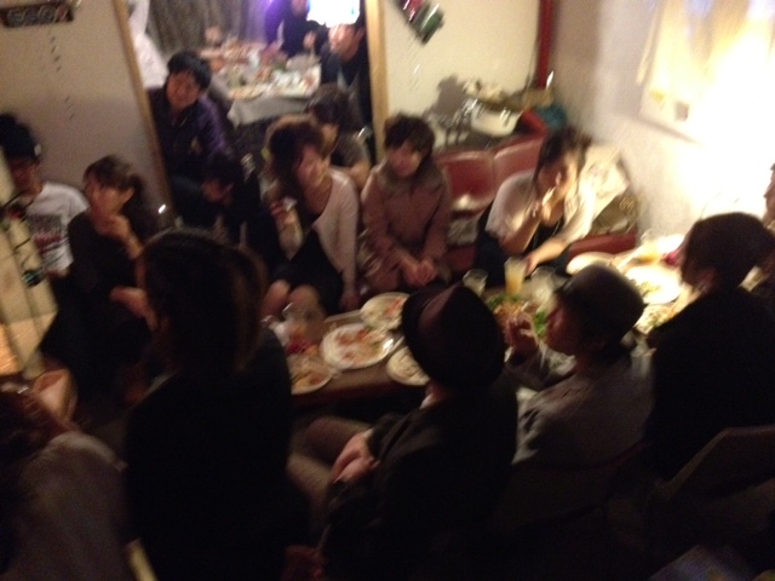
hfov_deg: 52.6
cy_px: 290
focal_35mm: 35
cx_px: 388
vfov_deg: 40.7
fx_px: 784
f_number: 2.4
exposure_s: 1/15
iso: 800
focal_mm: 4.28
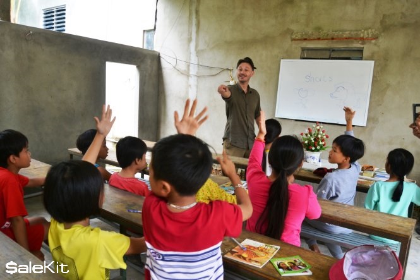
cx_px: 210
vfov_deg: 47.9
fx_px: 315
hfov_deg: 67.4
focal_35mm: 27
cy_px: 140
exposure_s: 1/125
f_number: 5.6
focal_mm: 18
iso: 320
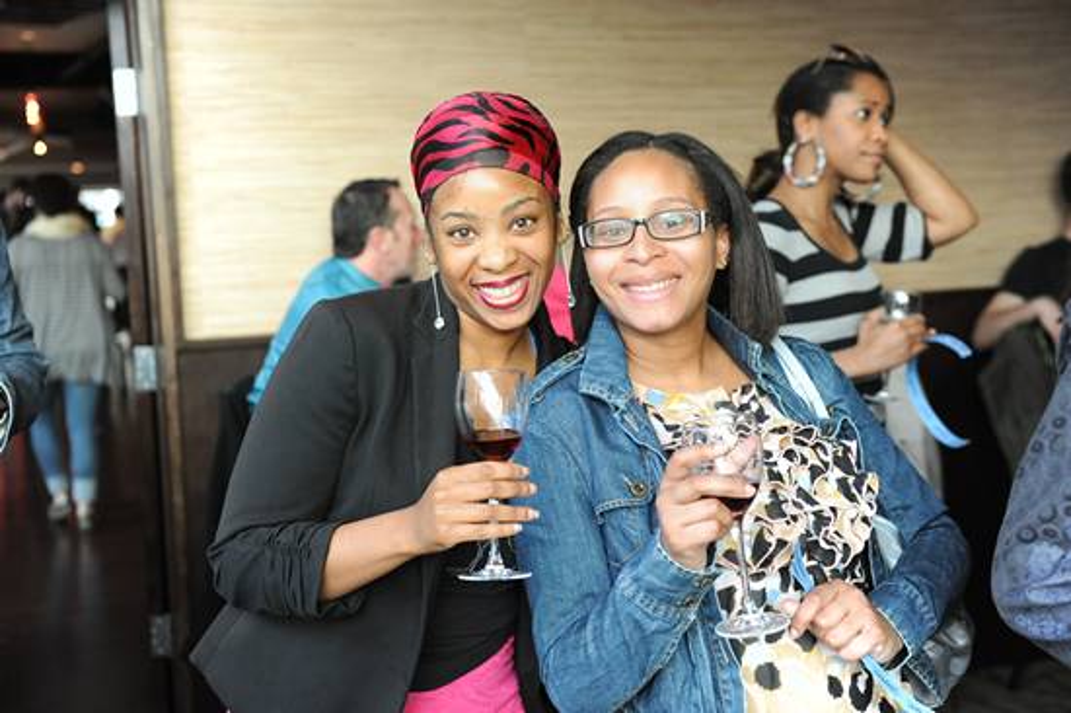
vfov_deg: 28.0
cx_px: 536
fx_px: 1427
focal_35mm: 48
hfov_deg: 41.1
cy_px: 356
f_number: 3.5
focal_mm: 48
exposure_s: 1/125
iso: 2500
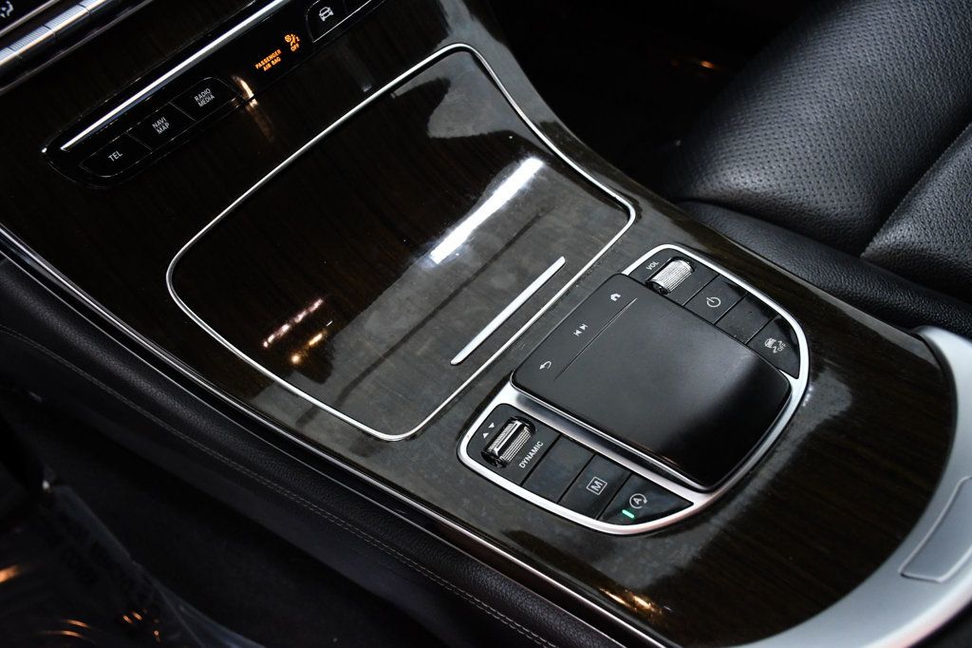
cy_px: 324
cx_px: 486
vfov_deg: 36.8
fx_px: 972
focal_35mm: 36
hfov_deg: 53.1
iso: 2500
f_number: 5.6
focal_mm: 24
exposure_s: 1/200
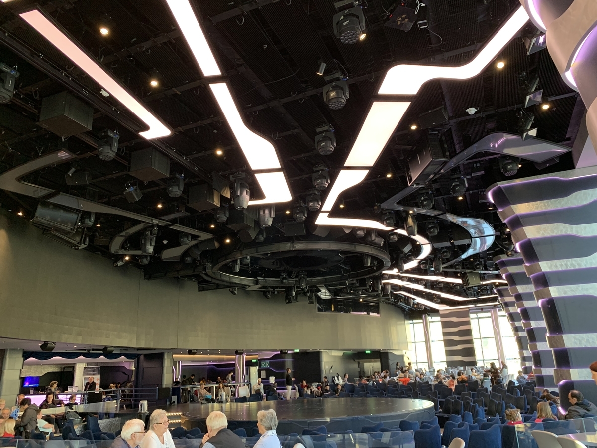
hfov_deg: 67.3
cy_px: 224
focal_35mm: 26
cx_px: 298
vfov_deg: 53.1
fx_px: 448
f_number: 1.8
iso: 125
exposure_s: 1/41
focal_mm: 4.25
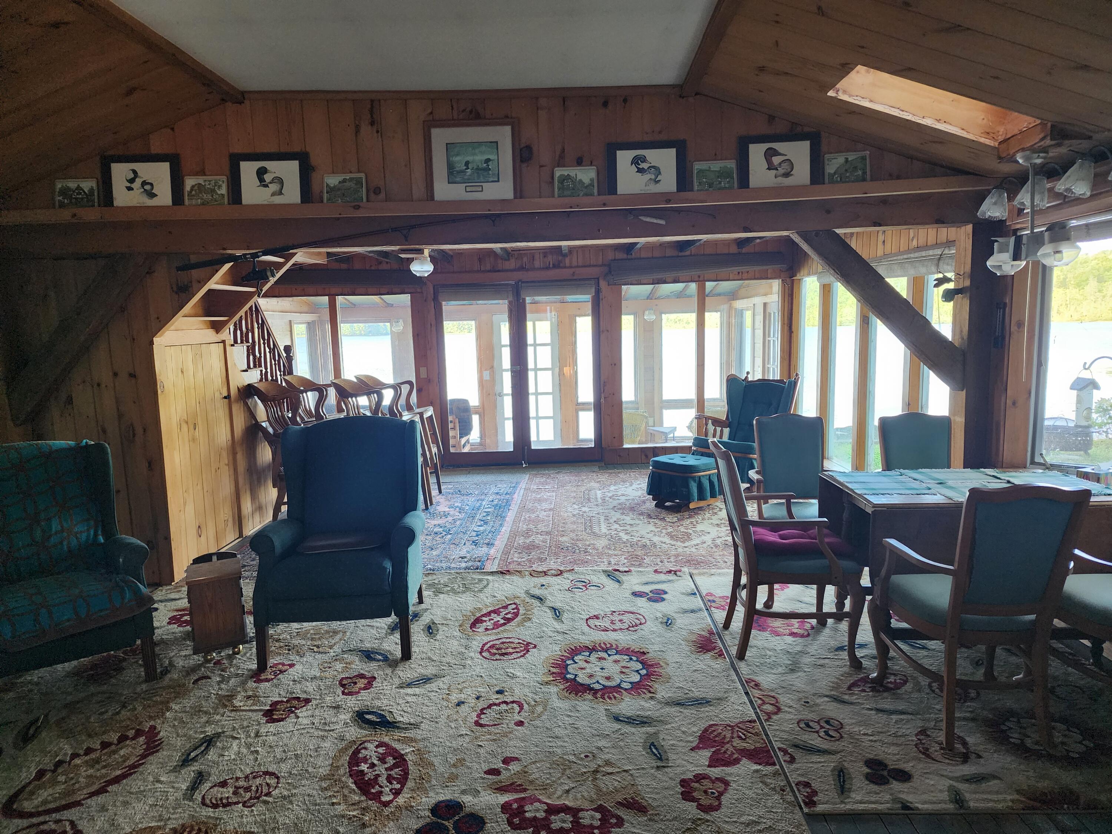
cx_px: 556
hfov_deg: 73.9
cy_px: 417
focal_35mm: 23
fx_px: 739
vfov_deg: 58.9
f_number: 1.8
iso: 400
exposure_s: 1/120
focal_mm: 6.4
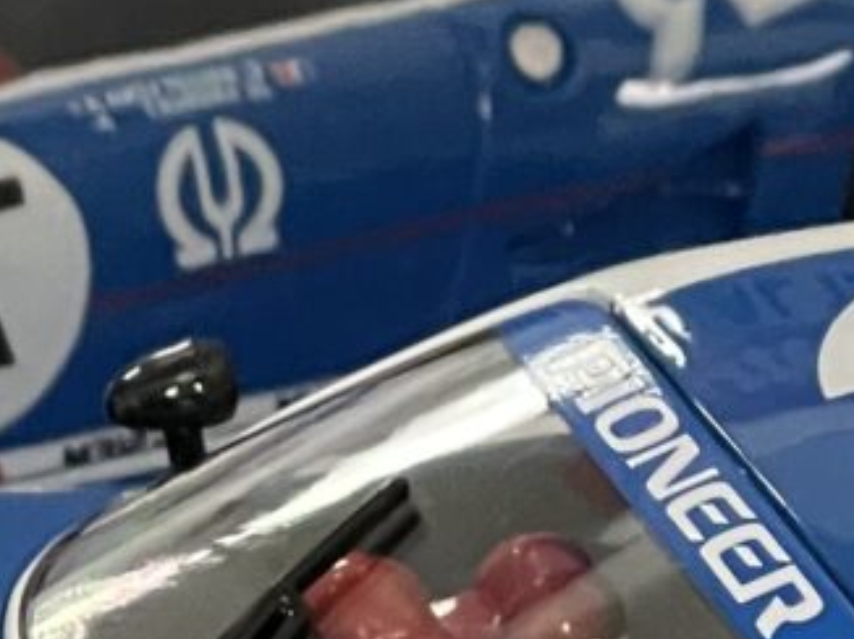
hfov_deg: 6.0
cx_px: 1174
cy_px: 1663
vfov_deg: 4.4
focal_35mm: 327
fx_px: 8061
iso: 500
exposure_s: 1/60
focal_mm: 6
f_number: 2
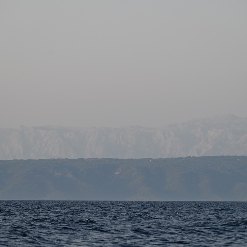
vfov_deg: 6.1
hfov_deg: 6.1
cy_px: 118
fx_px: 2301
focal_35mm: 285
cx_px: 125
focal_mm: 170
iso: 280
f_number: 5
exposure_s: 1/1000
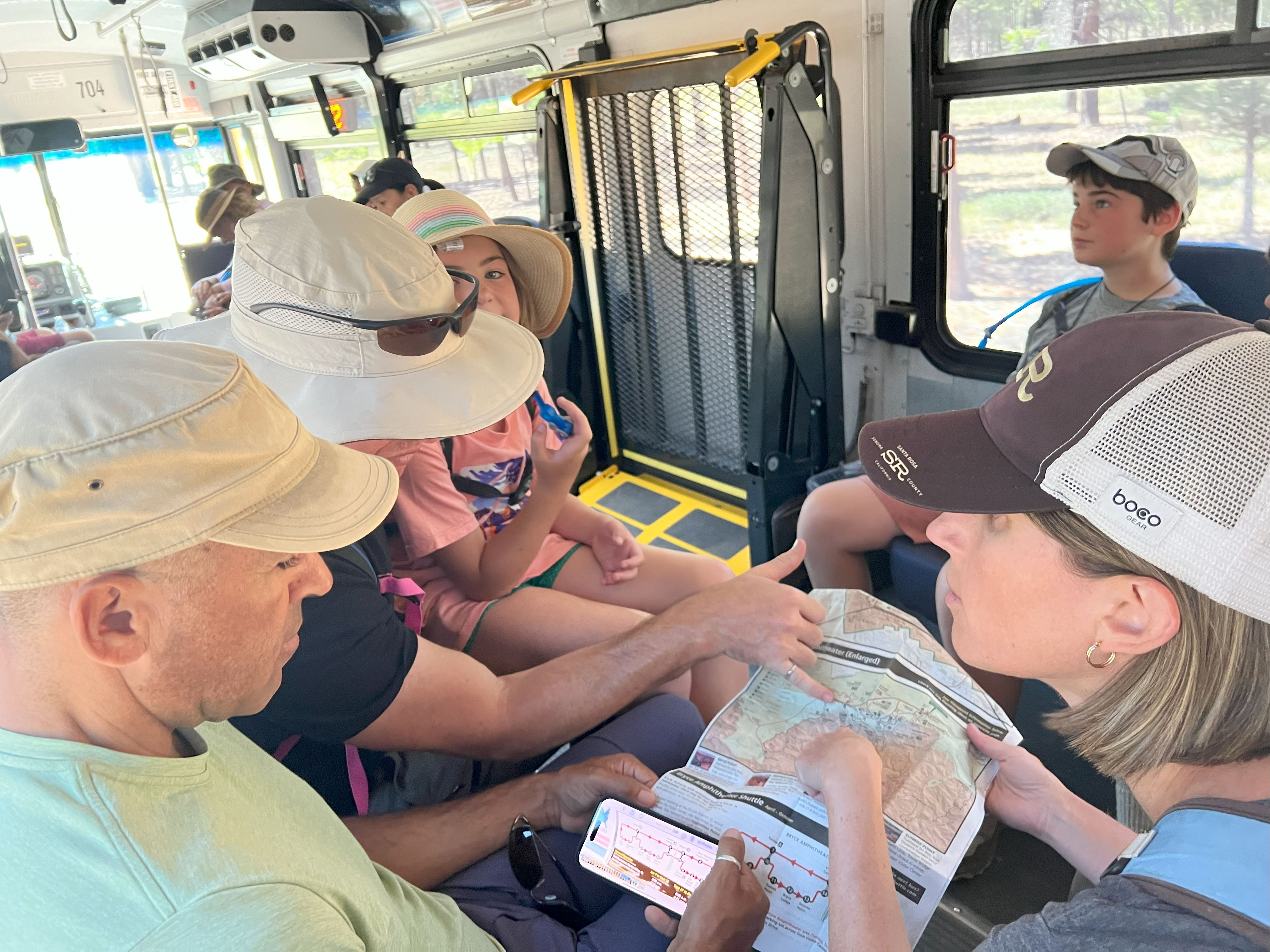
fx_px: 954
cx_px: 635
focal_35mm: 26
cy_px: 476
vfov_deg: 53.1
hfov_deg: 67.3
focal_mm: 5.7
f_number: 1.5
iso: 250
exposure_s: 1/60
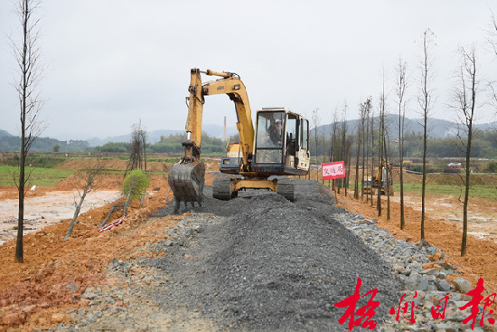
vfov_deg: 28.1
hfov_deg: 41.1
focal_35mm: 48
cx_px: 248
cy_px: 166
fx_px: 663
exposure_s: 1/3200
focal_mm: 48
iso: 500
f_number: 2.8
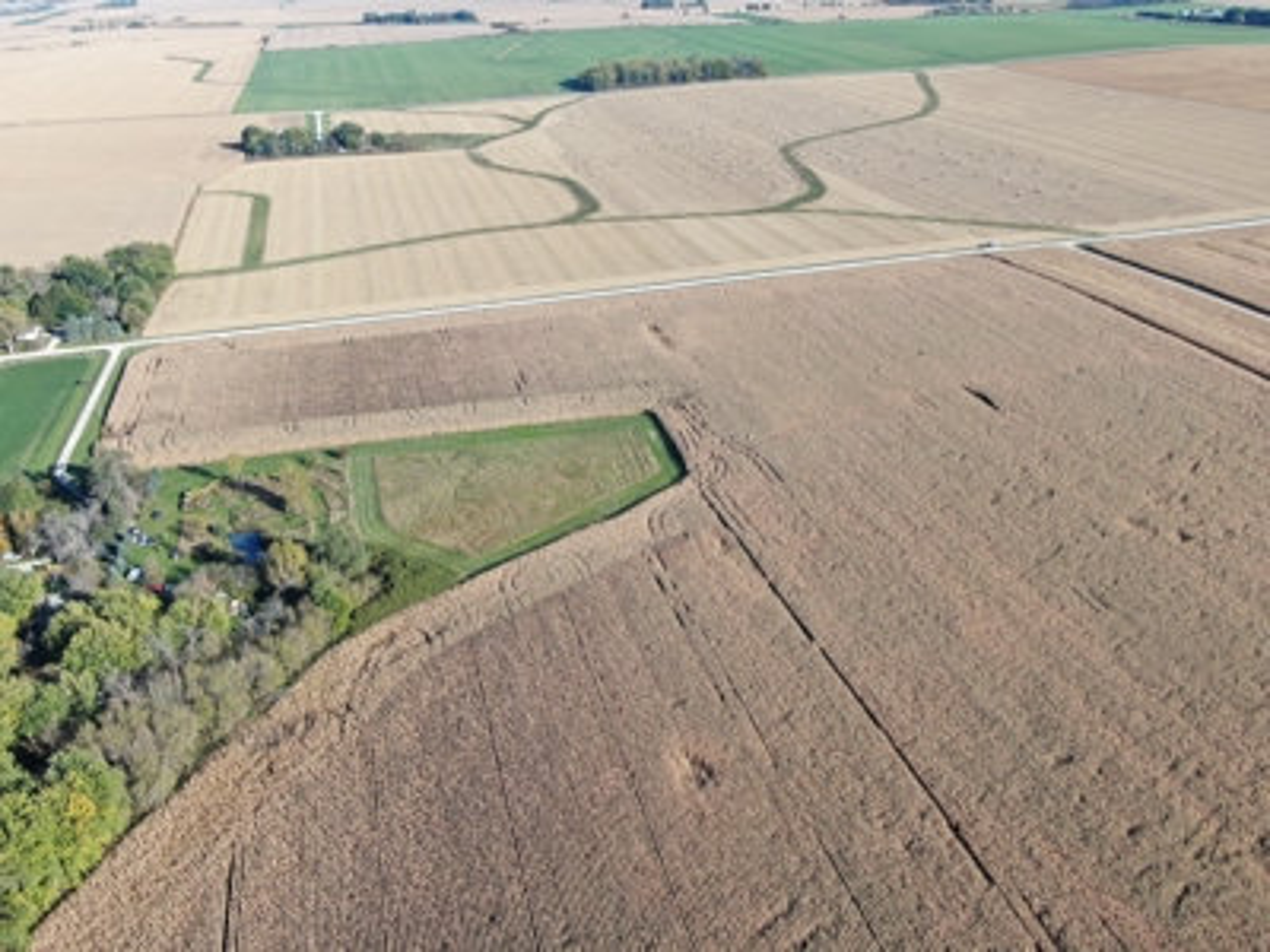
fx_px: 1357
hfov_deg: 50.1
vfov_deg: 38.7
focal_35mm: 37
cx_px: 635
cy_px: 476
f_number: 3.4
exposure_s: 1/500
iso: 100
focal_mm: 6.35
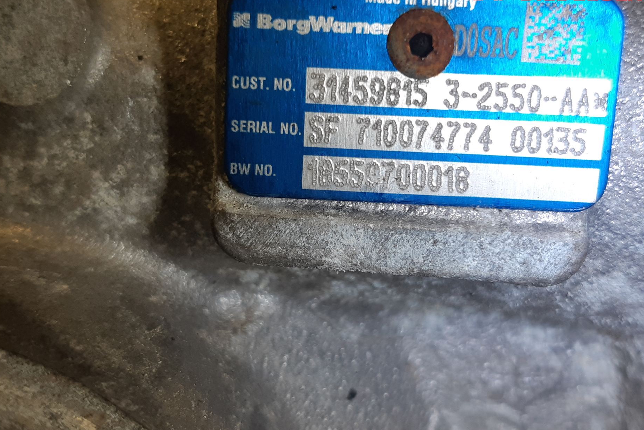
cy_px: 210
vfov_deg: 43.6
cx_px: 330
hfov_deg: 61.9
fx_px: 537
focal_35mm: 30
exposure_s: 1/158
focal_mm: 3.93
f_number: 1.7
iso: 40
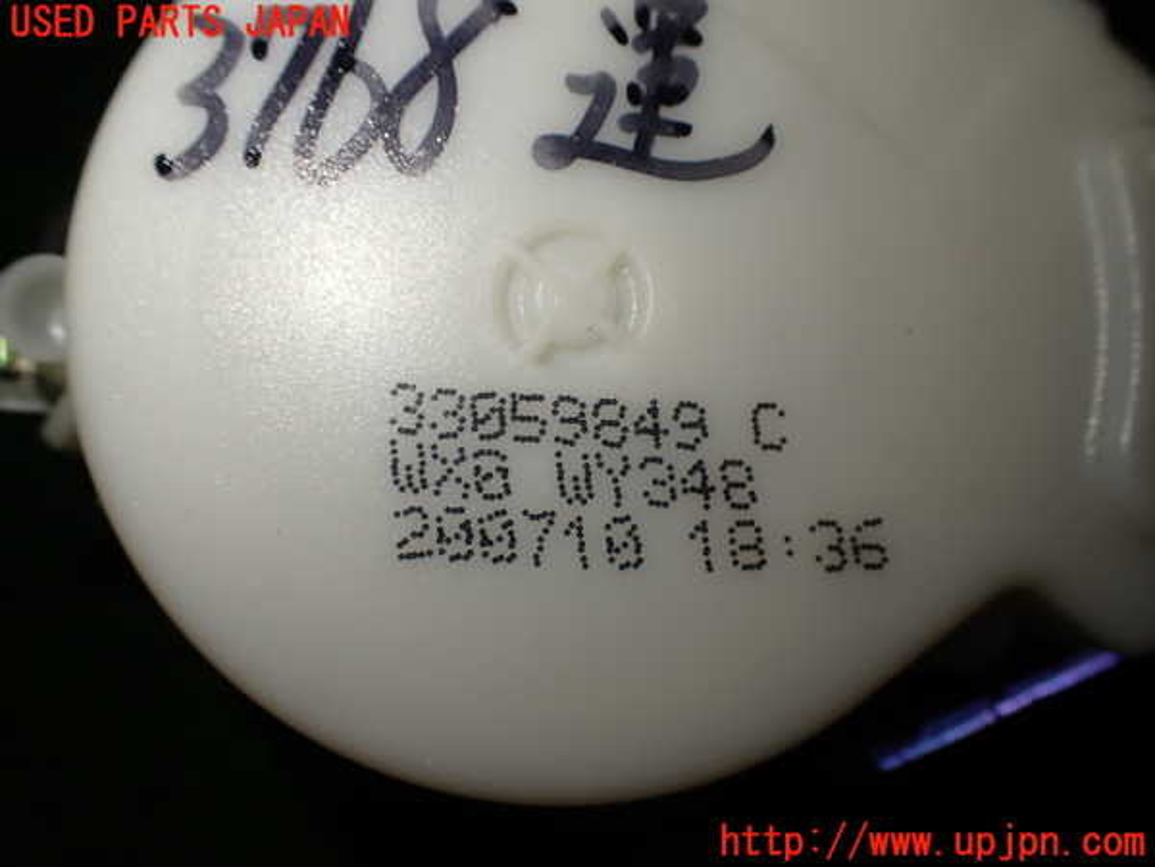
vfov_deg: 46.8
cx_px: 578
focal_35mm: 30
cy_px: 434
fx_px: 1001
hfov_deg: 60.0
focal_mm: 5.4
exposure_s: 1/160
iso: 100
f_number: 3.2
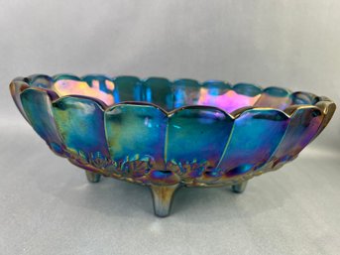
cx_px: 170
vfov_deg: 53.0
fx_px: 255
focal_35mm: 26
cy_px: 128
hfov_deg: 67.3
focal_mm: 5.7
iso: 50
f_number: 1.5
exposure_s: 1/120
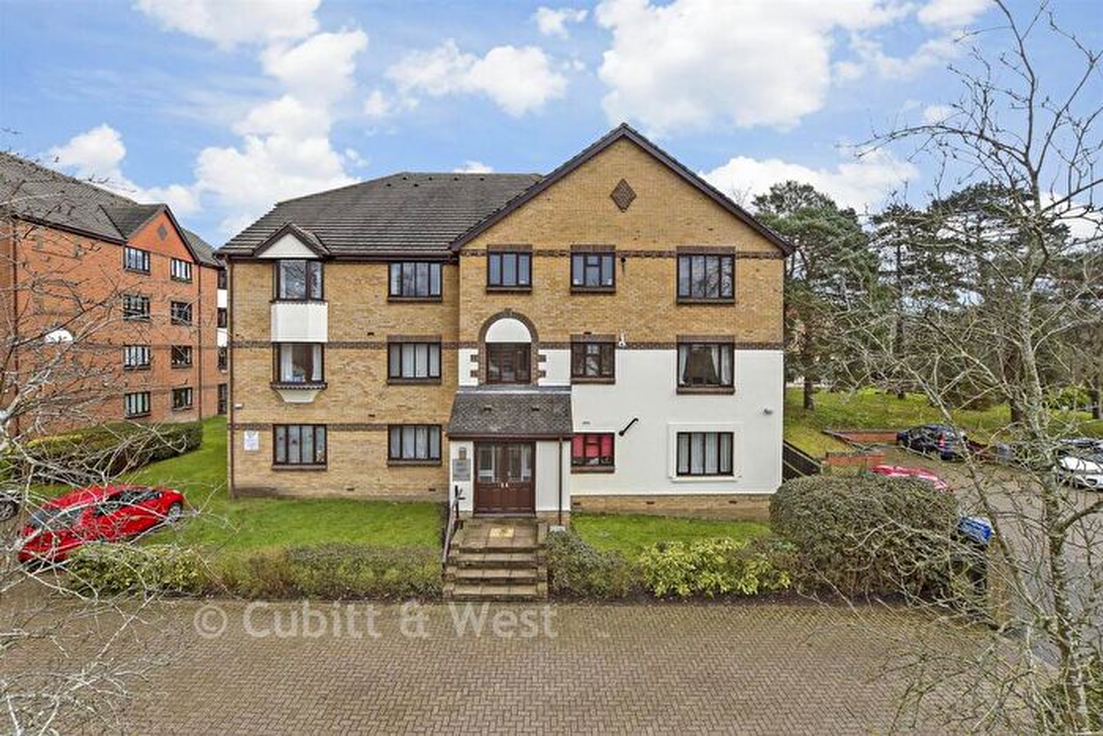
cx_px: 552
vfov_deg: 77.4
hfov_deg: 100.4
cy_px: 368
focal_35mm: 15
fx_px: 460
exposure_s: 1/200
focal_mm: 10
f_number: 8
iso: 400
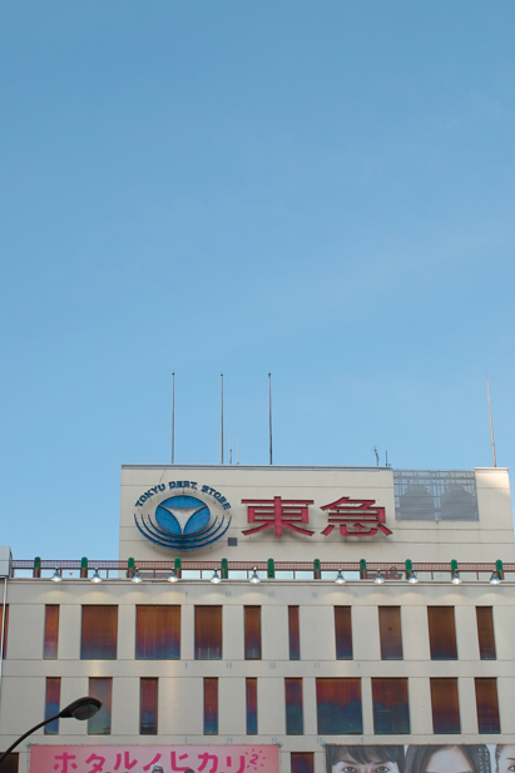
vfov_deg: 29.4
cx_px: 272
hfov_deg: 20.0
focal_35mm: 68
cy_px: 542
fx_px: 1460
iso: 100
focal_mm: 24.2
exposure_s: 1/125
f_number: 7.1
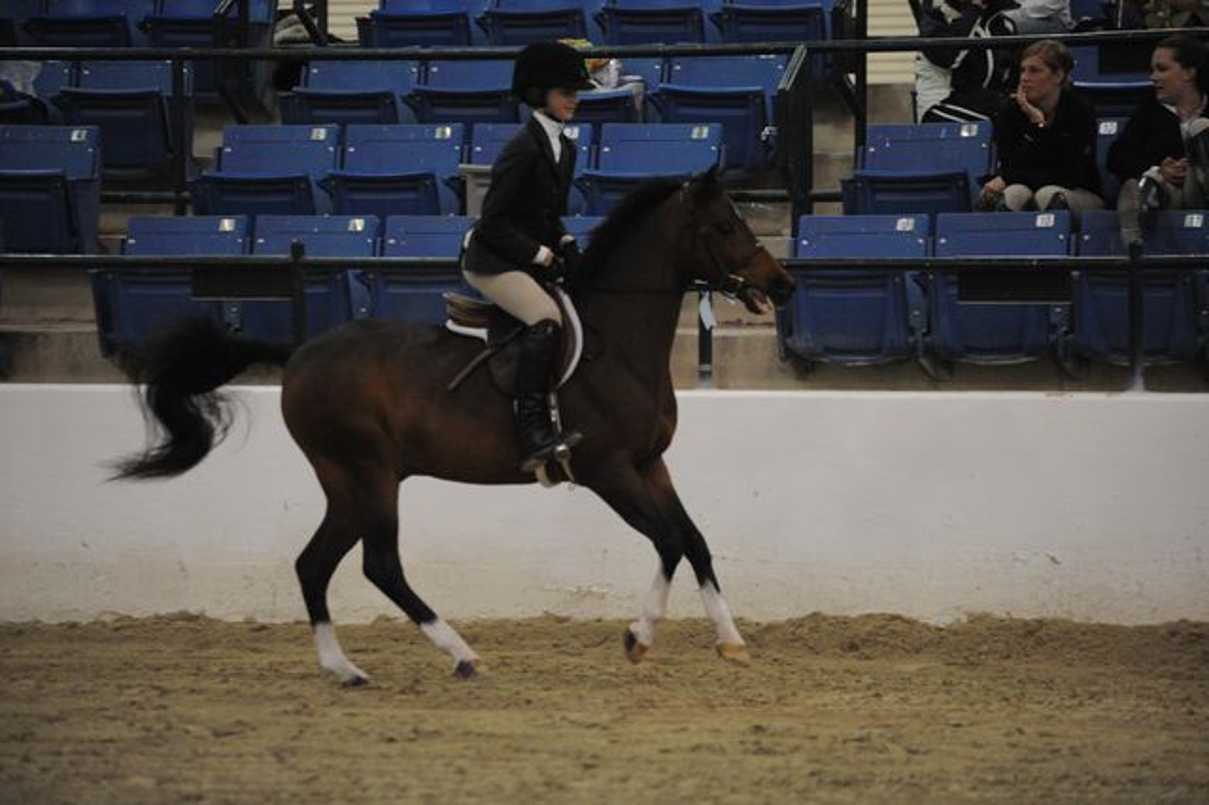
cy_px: 402
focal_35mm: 150
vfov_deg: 9.1
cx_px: 604
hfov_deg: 13.7
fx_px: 5035
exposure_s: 1/500
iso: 6400
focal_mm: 150
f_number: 2.8
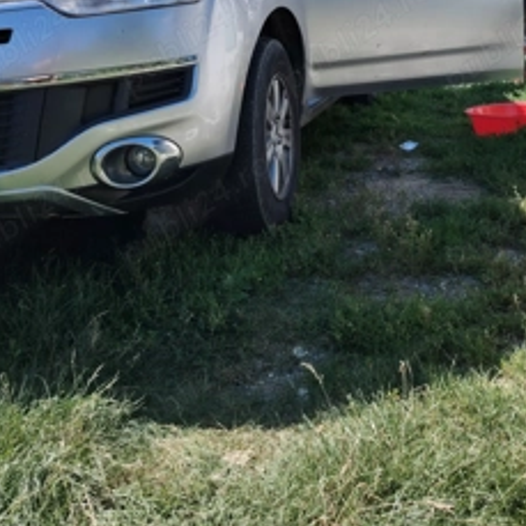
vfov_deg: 42.0
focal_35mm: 37
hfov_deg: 44.9
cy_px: 74
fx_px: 636
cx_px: 276
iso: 100
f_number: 1.75
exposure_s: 1/643
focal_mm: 5.25
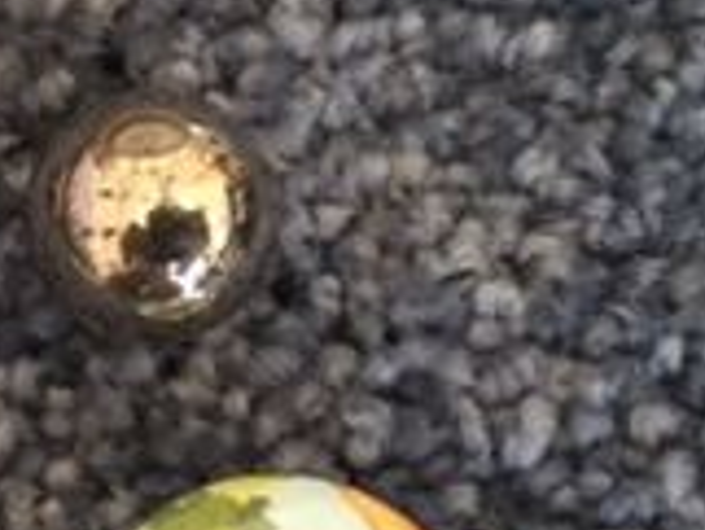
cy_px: 245
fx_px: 2344
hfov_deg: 16.5
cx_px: -101
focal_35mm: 115
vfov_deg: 12.9
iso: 160
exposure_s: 1/30
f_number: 2.2
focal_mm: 4.15
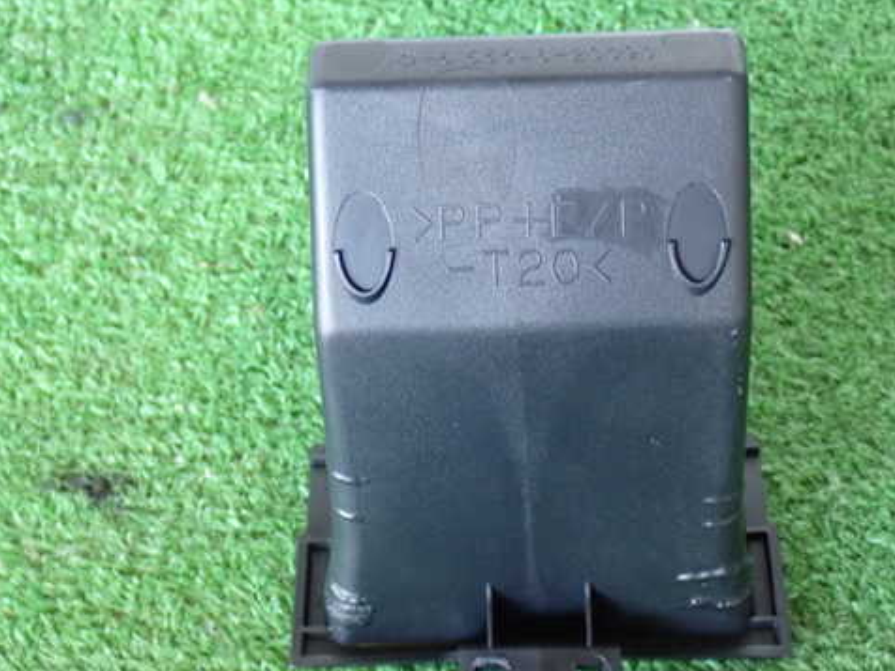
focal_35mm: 68
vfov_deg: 21.6
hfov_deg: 28.5
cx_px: 498
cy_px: 344
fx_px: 1758
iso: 800
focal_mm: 9.65
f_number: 3.3
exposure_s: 1/25
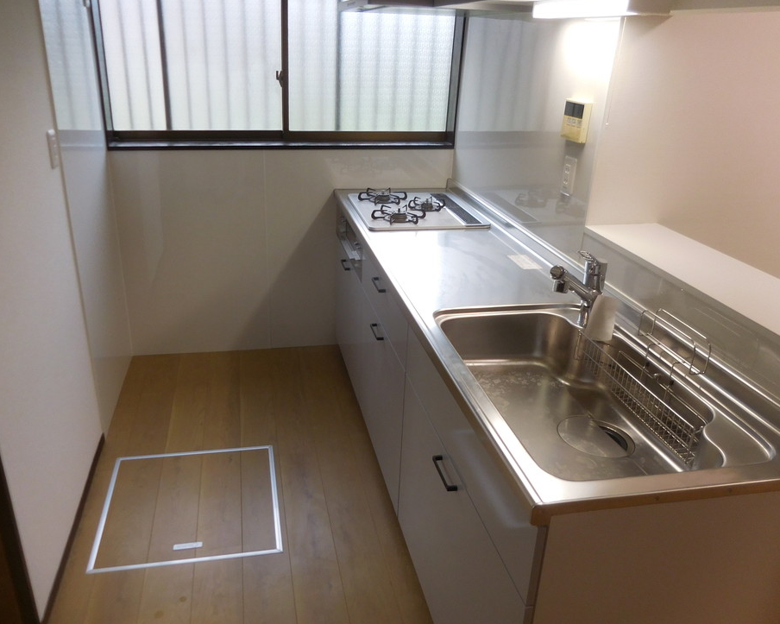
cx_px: 367
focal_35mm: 27
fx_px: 623
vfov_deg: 53.2
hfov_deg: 64.0
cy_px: 322
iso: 125
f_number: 3.3
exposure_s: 1/40
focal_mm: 4.5
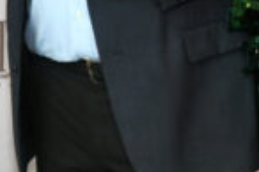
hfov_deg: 11.1
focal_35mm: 180
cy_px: 13
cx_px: -113
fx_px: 1294
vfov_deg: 7.6
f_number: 6.3
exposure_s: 1/60
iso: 3200
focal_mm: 31
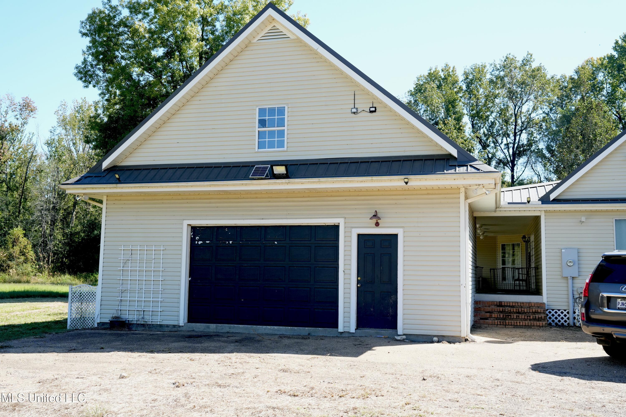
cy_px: 208
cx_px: 313
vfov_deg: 35.9
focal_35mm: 37
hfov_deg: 51.9
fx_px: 643
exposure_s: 1/1250
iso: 1250
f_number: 5.6
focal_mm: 37
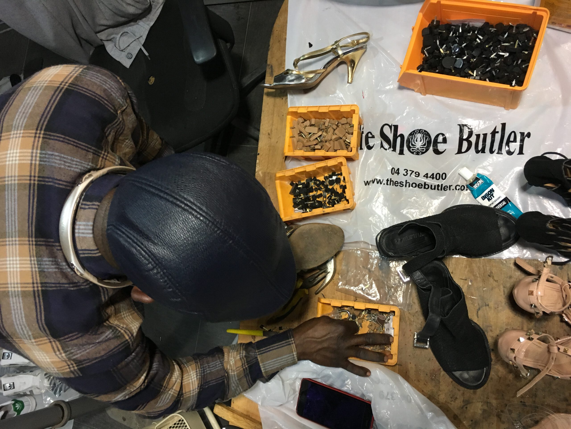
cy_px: 214
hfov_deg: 61.7
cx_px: 286
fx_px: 478
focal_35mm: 29
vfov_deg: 48.2
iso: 160
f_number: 2.2
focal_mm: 4.15
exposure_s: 1/33
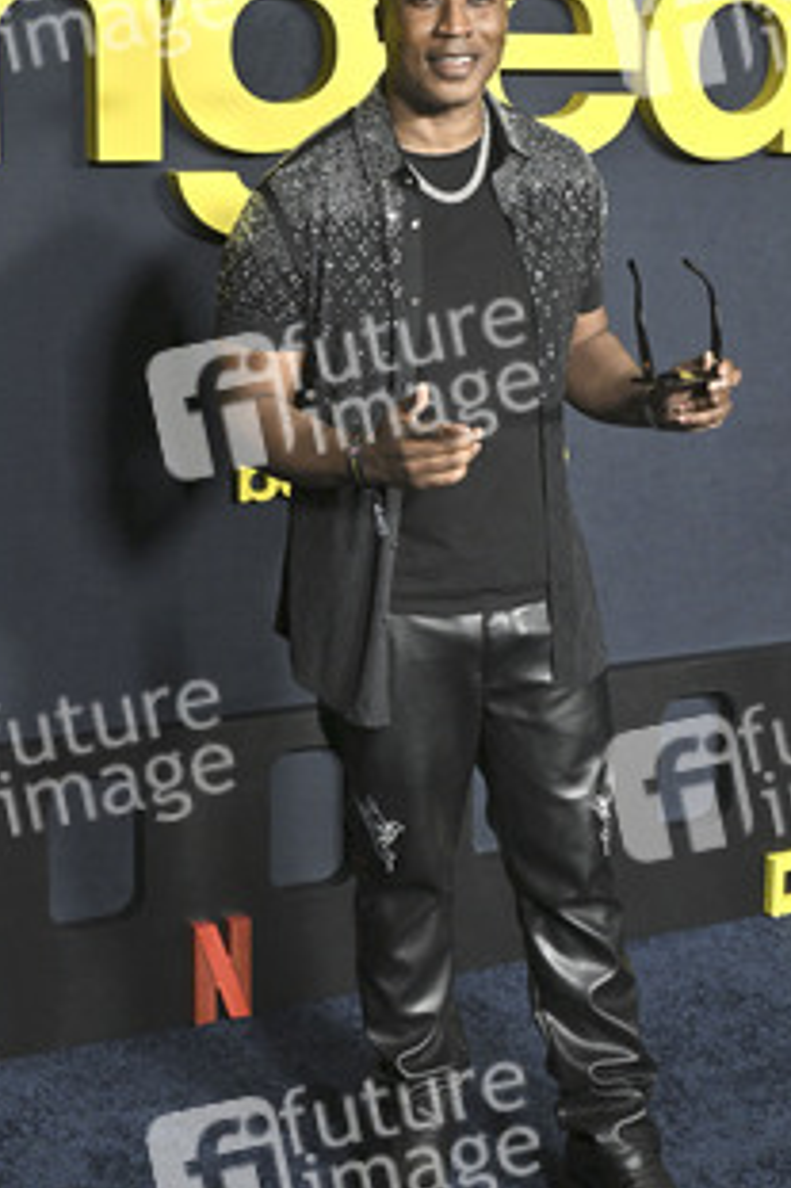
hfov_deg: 21.5
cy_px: 581
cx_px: 455
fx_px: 2079
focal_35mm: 63
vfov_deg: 31.9
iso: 2500
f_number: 5.6
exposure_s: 1/320
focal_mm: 49
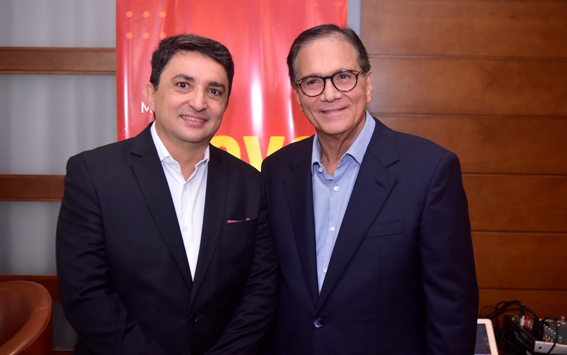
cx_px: 284
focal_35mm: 46
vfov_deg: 28.0
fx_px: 711
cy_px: 174
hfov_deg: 43.5
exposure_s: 1/100
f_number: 7.1
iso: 1250
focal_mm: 30
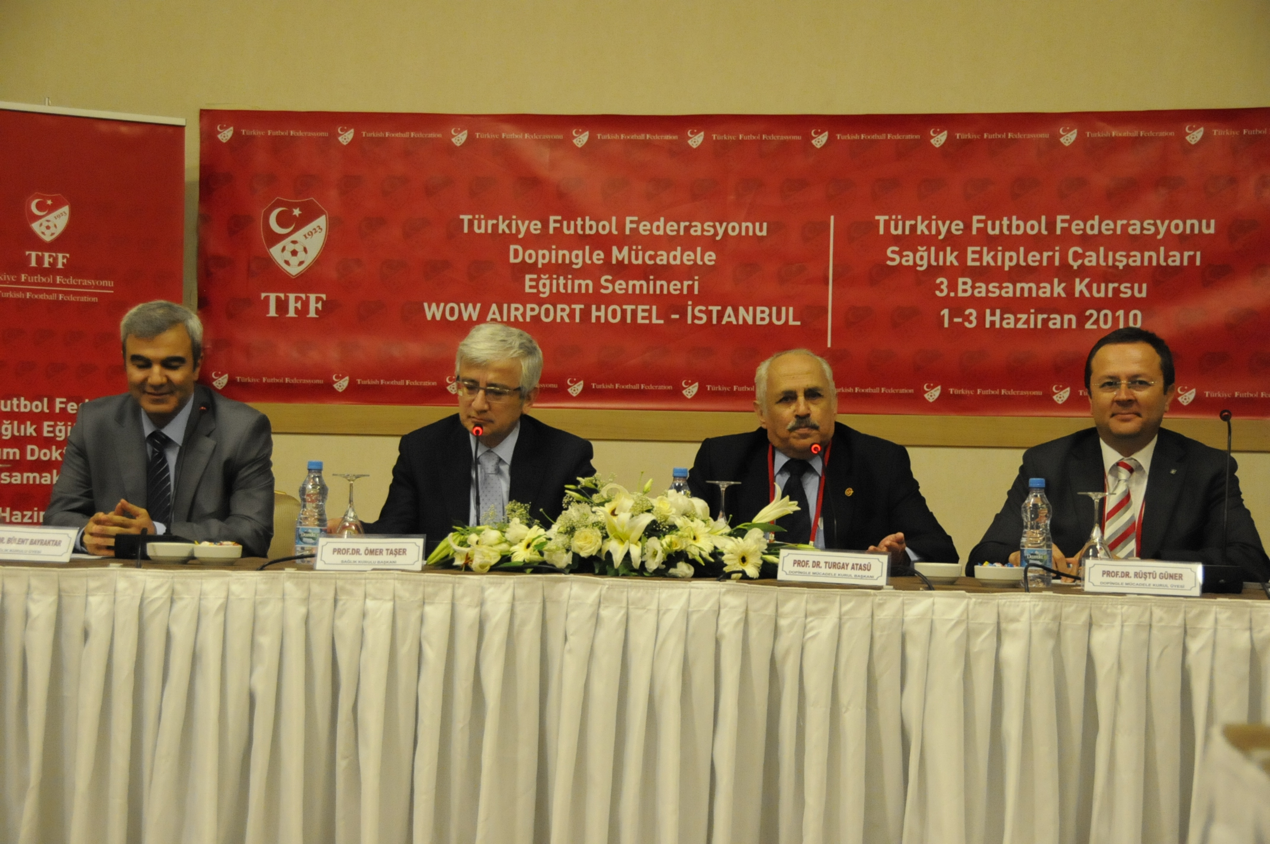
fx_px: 2431
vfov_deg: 19.7
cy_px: 422
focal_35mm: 69
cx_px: 635
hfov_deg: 29.3
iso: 3200
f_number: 4.5
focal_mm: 46
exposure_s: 1/60
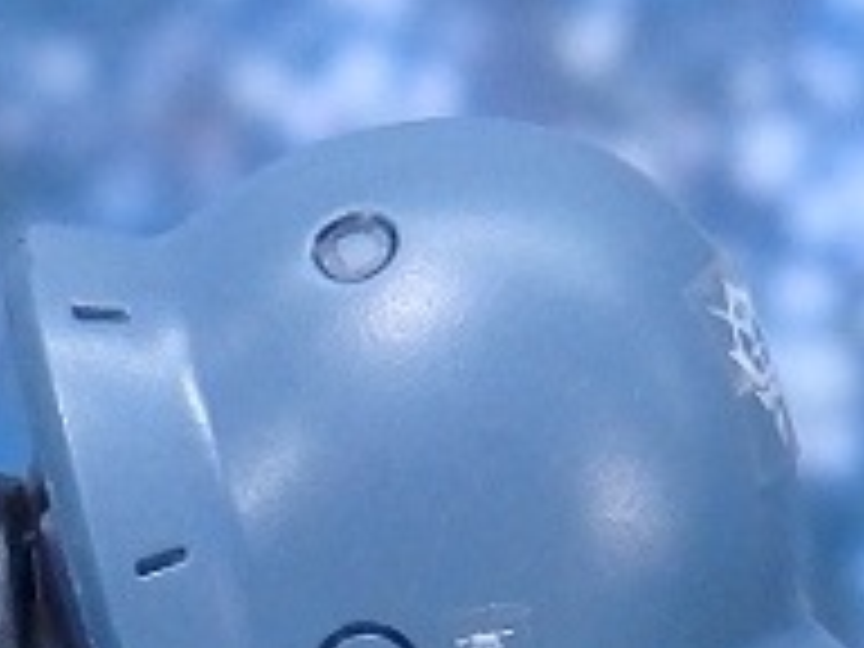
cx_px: -619
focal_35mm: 616
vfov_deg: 2.4
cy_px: 1269
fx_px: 15375
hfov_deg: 3.2
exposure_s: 1/125
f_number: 5.4
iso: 800
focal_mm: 25.1
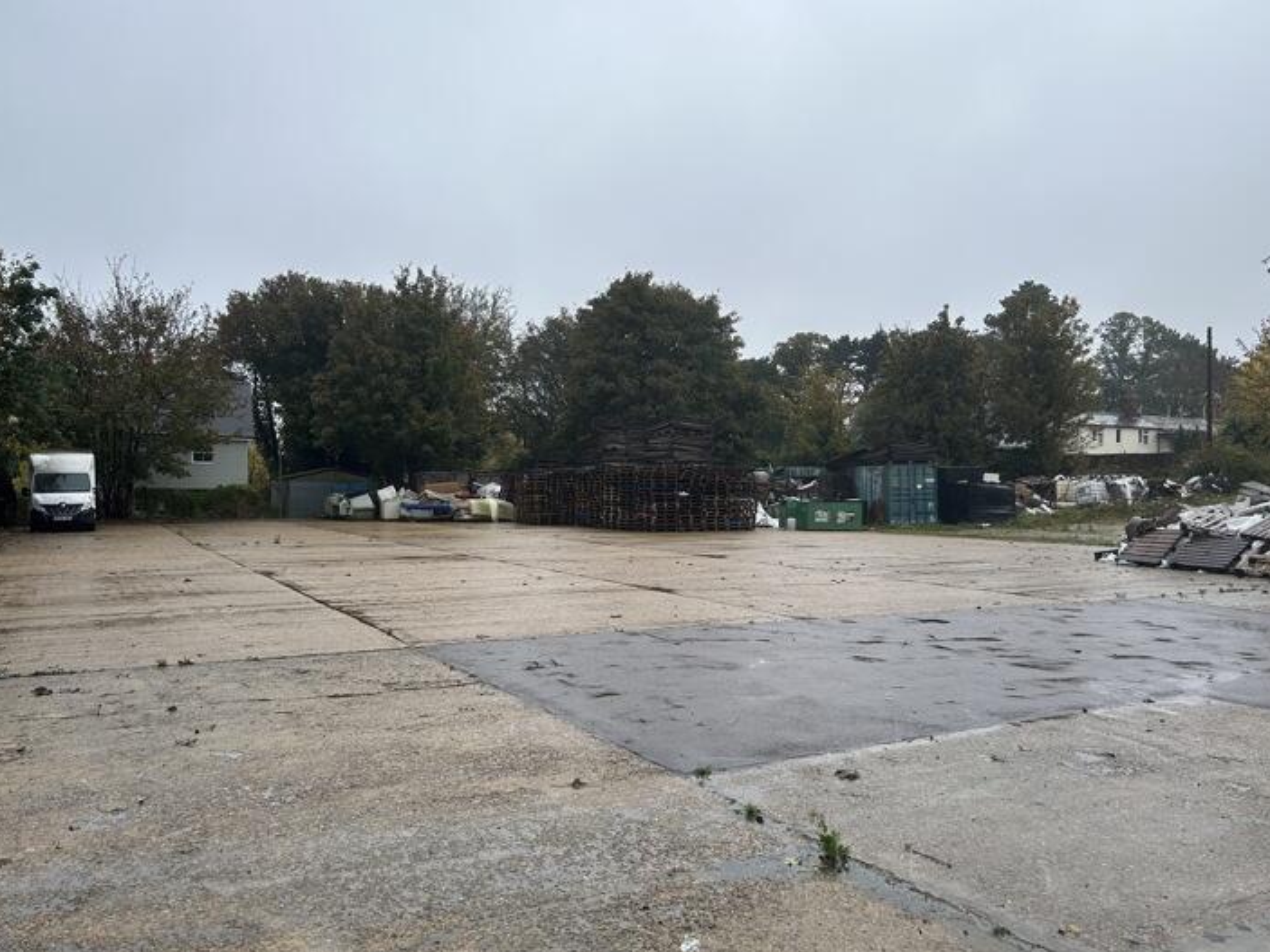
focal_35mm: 27
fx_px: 990
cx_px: 620
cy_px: 464
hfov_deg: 65.3
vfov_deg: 51.3
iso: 50
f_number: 1.5
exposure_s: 1/909
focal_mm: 5.7
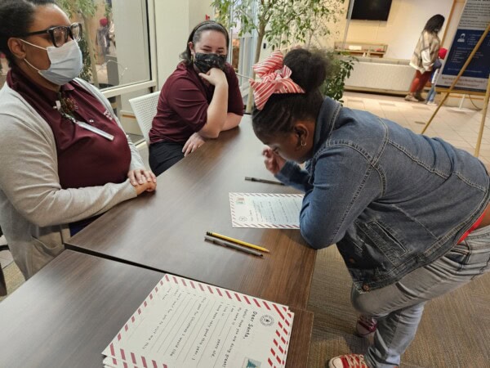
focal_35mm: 23
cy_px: 184
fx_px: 326
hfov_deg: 73.9
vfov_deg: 58.9
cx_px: 245
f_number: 1.8
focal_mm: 5.4
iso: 500
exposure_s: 1/24
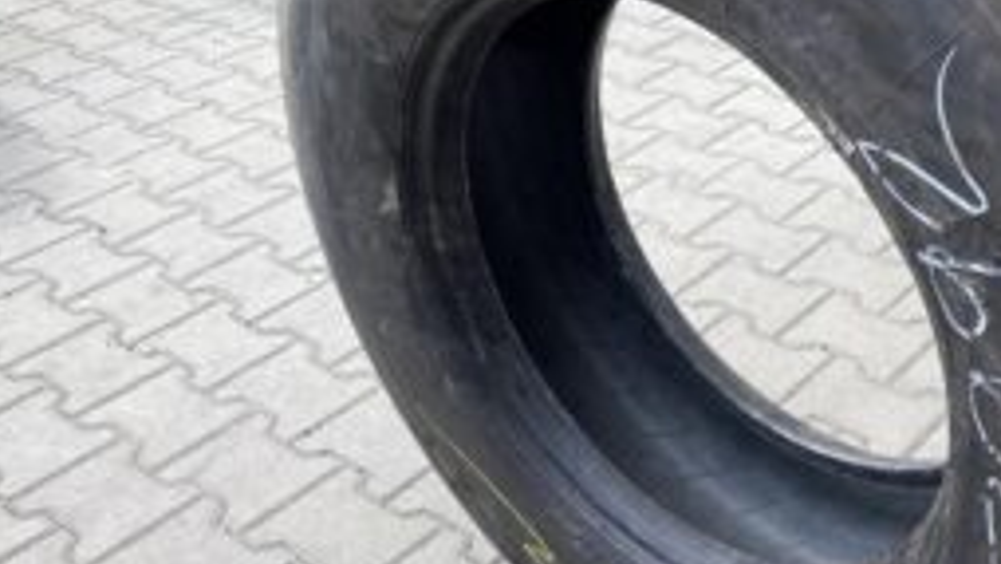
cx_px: 765
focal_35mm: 48
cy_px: 231
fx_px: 1274
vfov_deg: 24.9
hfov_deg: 41.5
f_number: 1.8
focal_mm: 4.25
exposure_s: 1/508
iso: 32
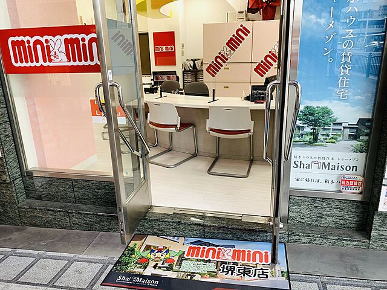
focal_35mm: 26
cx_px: 194
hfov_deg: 67.3
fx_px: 291
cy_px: 145
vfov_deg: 53.1
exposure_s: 1/120
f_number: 1.8
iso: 32
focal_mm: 4.25
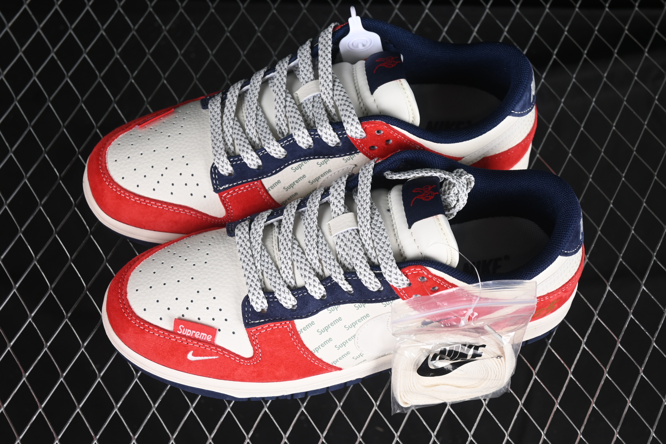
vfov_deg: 18.2
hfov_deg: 27.0
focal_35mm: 75
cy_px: 222
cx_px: 333
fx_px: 1387
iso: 160
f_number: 7.1
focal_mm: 50
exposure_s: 1/60
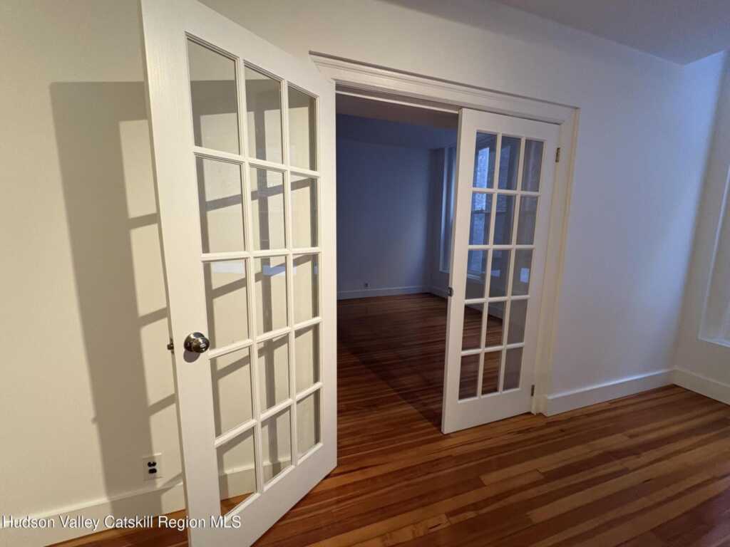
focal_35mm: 14
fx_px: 295
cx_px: 365
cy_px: 274
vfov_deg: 85.7
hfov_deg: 102.1
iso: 320
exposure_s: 1/60
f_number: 2.2
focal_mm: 2.22
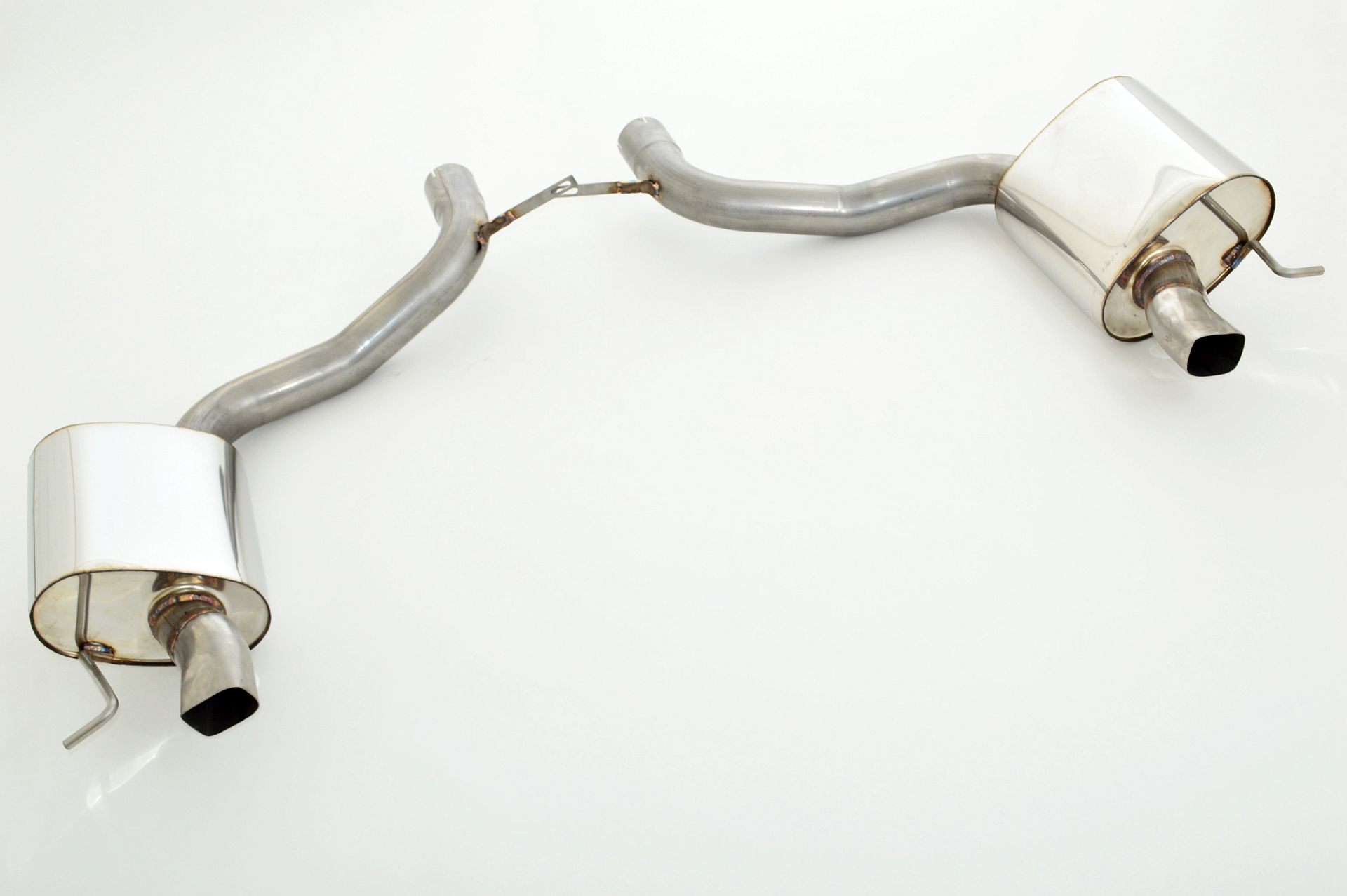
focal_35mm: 42
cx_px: 674
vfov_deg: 31.8
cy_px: 448
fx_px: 1570
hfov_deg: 46.4
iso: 200
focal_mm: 28
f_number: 10
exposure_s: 1/200
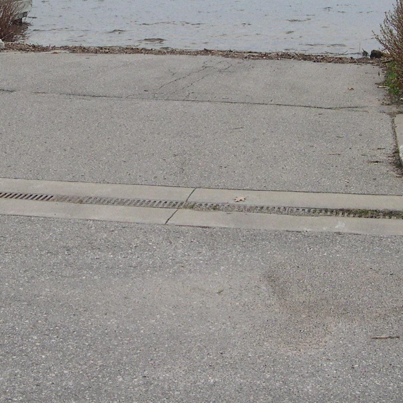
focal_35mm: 79
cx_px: 157
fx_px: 1041
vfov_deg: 21.7
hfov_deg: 21.9
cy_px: 88
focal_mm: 8
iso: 100
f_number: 7.6
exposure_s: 1/196
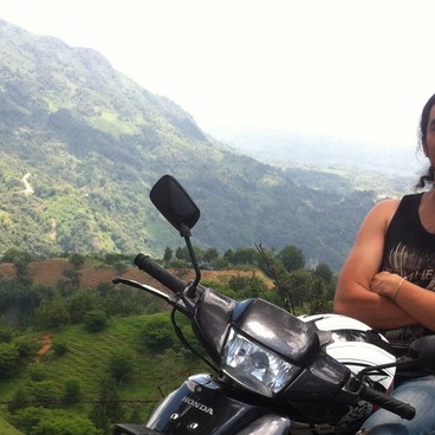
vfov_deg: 20.1
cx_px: 222
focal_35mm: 86
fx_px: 1223
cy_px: 311
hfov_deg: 20.2
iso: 80
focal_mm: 3.85
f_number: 2.8
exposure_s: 1/343
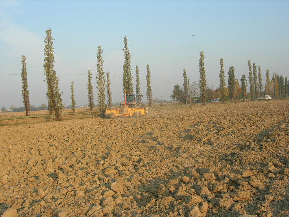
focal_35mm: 38
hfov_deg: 49.0
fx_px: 317
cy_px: 108
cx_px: 144
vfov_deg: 37.7
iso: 64
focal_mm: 7.8
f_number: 4.8
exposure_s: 1/237
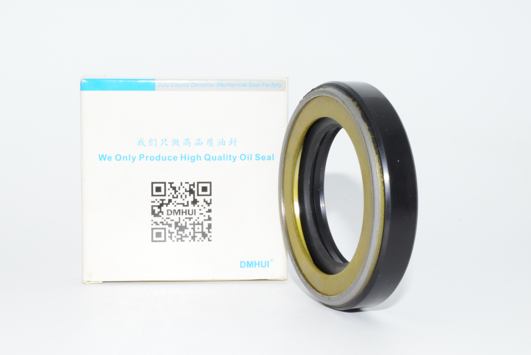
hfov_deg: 30.5
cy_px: 177
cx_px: 255
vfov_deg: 20.6
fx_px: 974
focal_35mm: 66
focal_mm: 42
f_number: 32
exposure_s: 1/60
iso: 1600
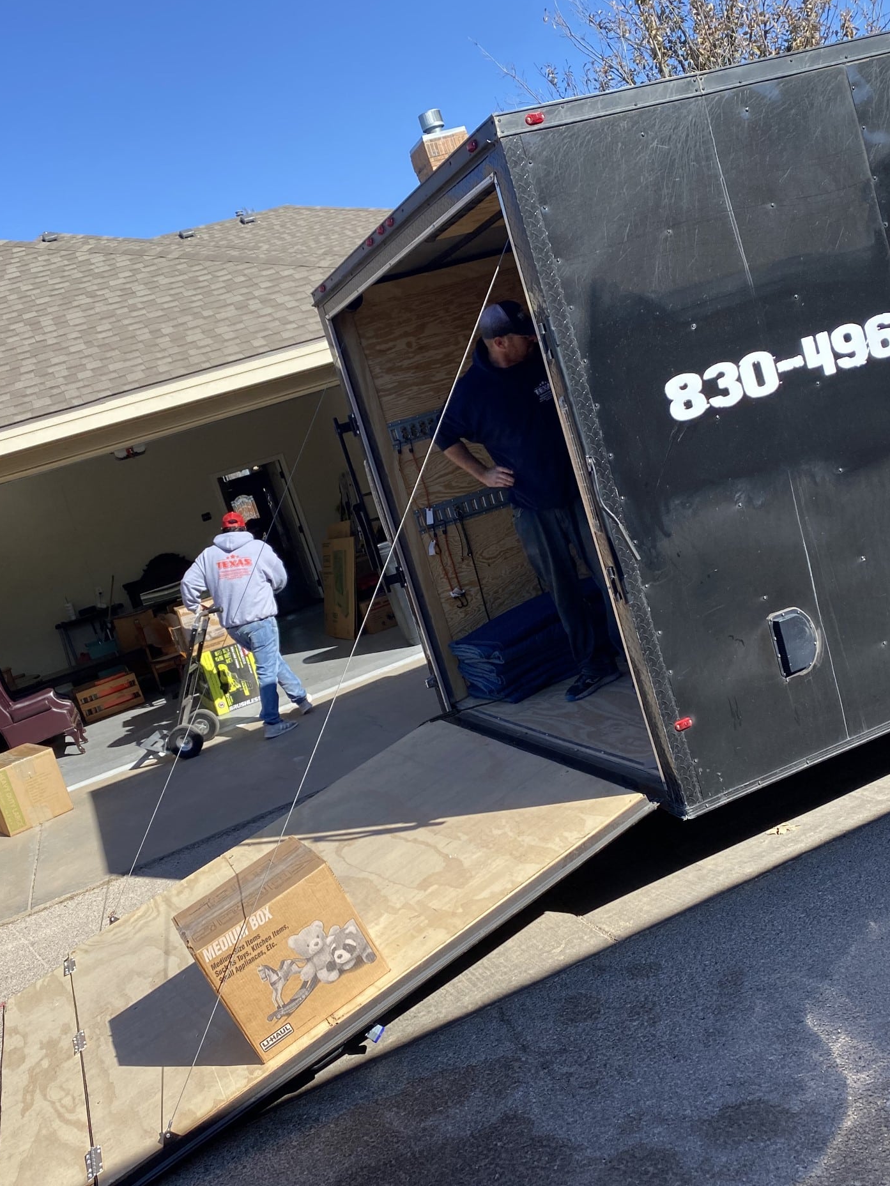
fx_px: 1200
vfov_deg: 52.6
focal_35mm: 35
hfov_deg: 40.6
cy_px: 589
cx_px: 494
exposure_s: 1/1754
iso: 32
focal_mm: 4.25
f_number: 1.8
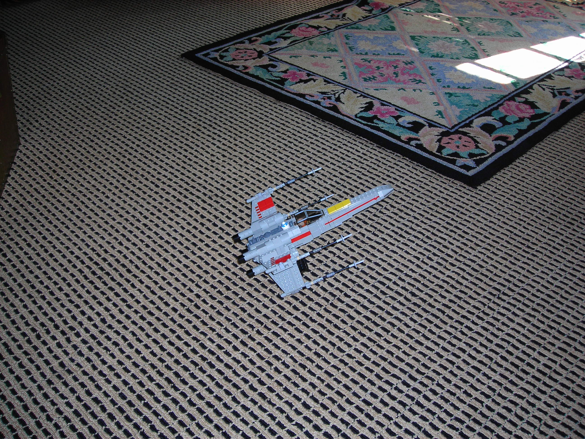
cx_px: 292
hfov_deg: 49.0
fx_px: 642
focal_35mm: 38
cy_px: 220
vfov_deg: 37.7
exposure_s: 1/60.1
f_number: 3.2
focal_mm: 6.3
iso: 68
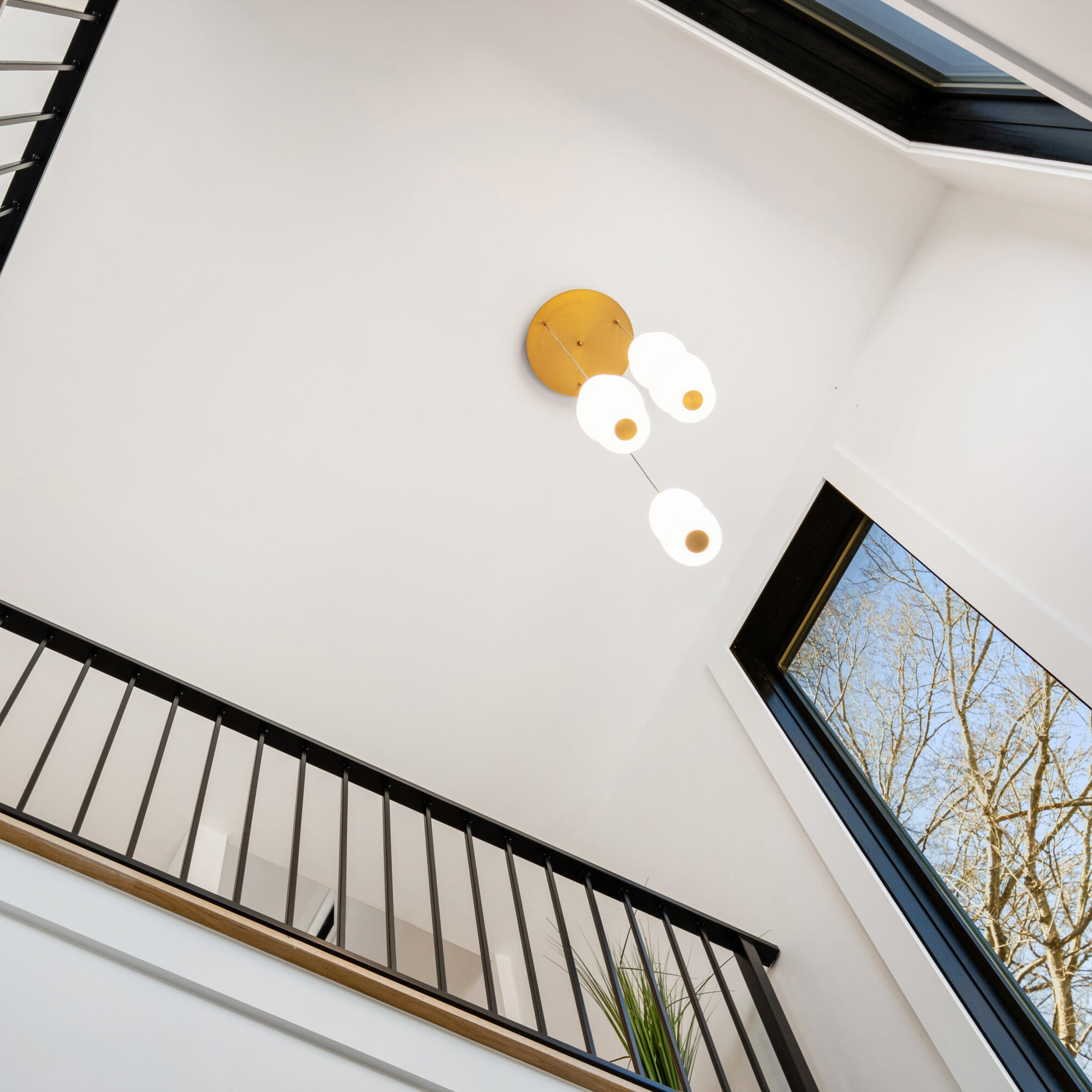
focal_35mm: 46
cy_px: 546
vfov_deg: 36.8
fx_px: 1642
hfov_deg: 36.7
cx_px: 450
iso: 100
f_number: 8
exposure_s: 1/4
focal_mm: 24
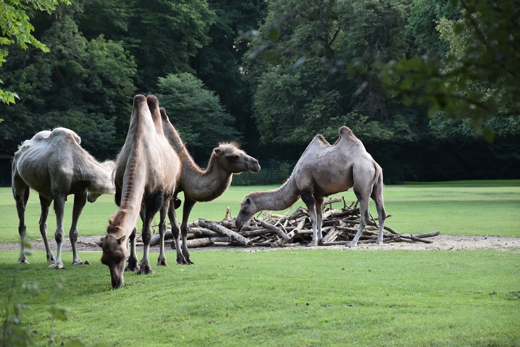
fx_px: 2275
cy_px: 174
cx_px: 260
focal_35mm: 158
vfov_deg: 8.7
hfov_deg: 13.0
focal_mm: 105
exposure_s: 1/250
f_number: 5.6
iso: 720
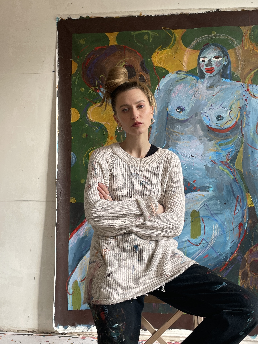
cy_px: 172
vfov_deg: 67.3
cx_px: 129
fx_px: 258
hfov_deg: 53.0
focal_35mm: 26
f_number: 1.6
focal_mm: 4.2
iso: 50
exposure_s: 1/121
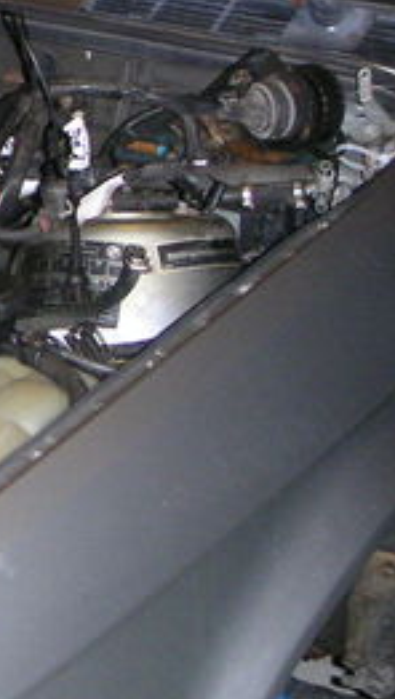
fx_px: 1875
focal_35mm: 101
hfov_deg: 11.3
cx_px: -286
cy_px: 125
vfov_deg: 20.8
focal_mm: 6
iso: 160
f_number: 2.8
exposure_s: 1/45
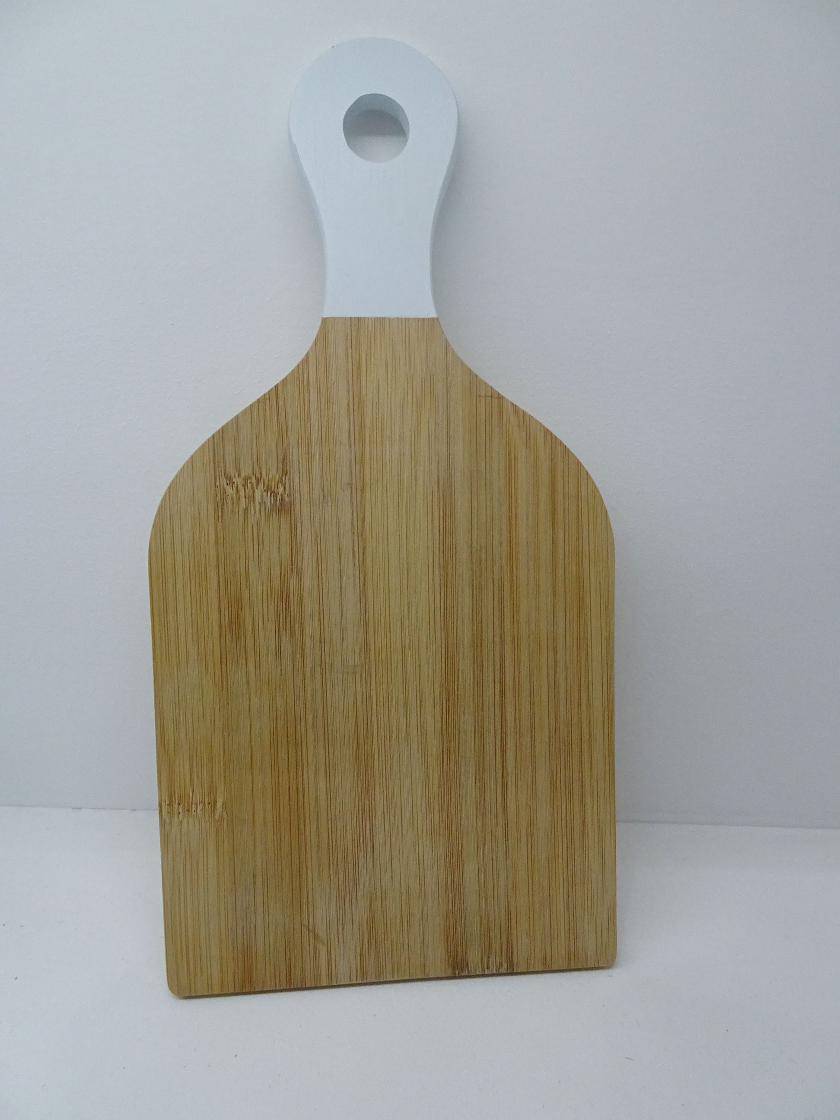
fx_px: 777
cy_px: 560
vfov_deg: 71.6
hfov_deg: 56.8
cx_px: 420
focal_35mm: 24
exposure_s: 1/250
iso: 500
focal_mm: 4.1
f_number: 3.5
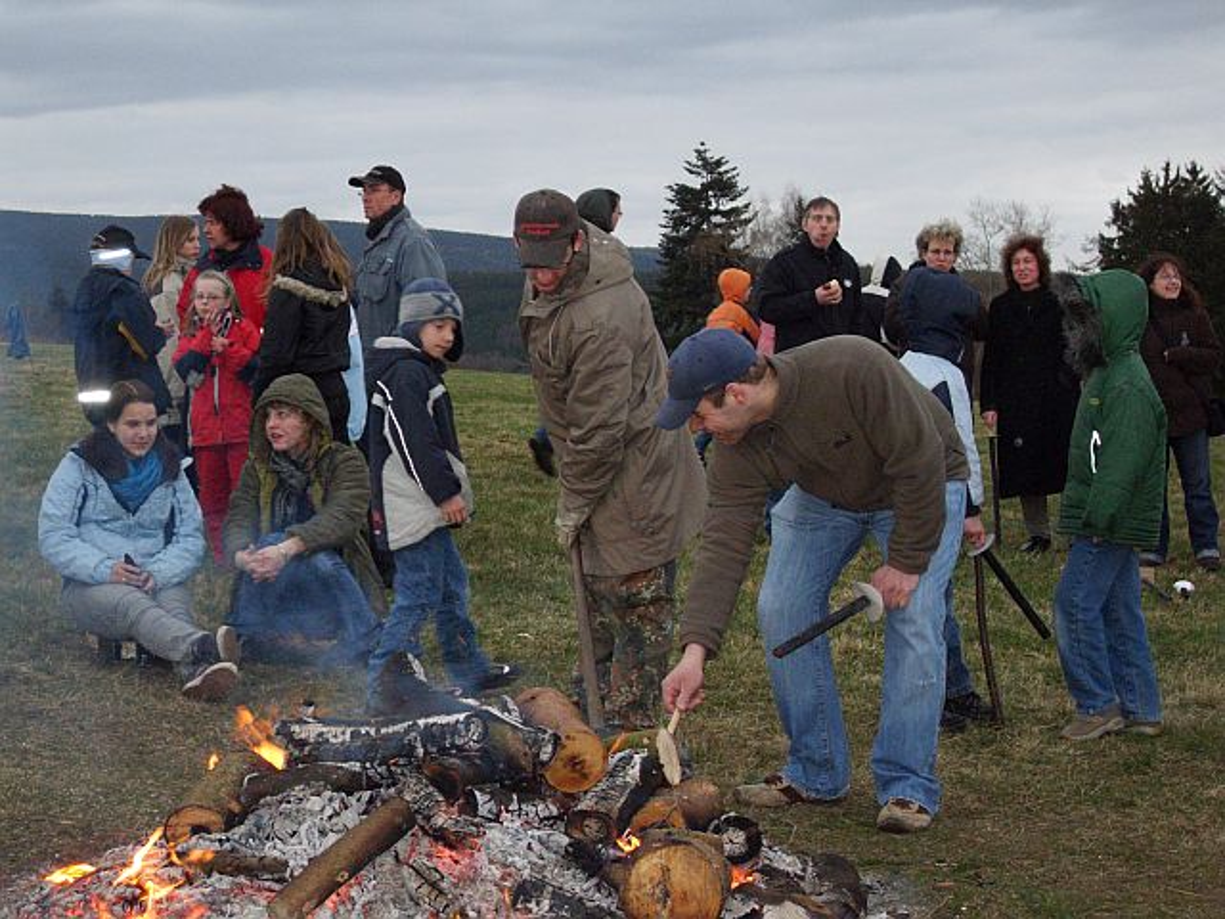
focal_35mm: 69
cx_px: 612
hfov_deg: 28.2
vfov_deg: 21.3
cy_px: 460
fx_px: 2442
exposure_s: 1/60
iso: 400
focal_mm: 11.8
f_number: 4
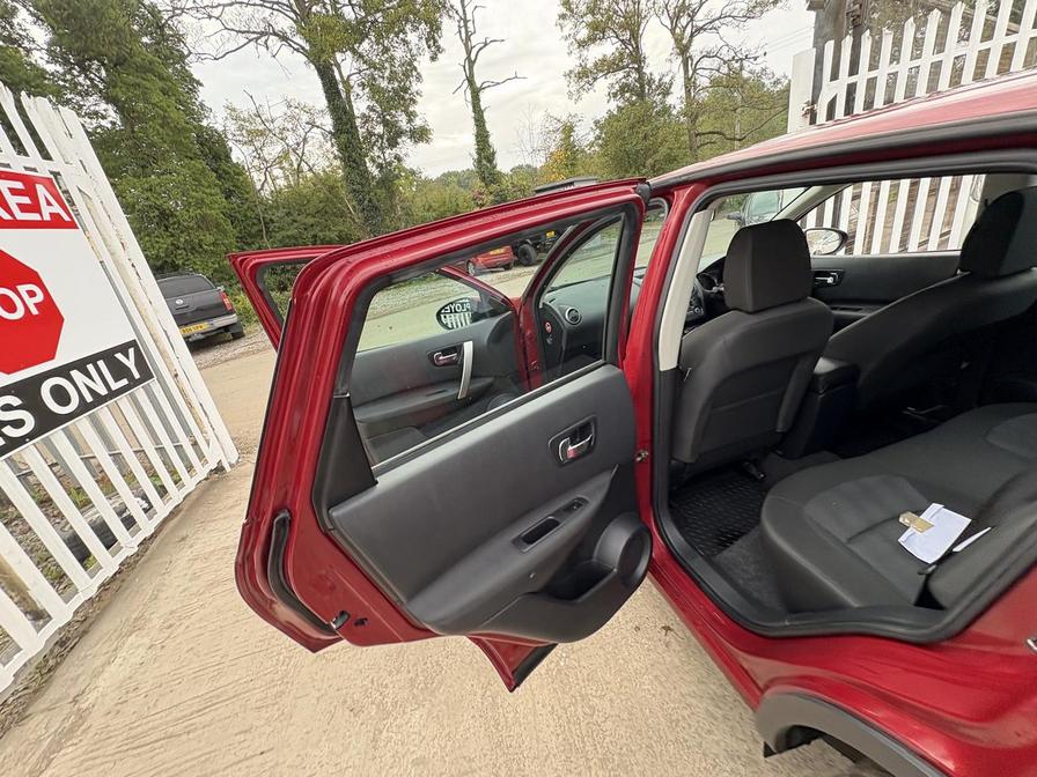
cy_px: 388
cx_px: 518
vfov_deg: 85.7
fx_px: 419
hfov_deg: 102.1
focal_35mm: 14
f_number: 2.2
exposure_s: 1/99
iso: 80
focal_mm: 2.22
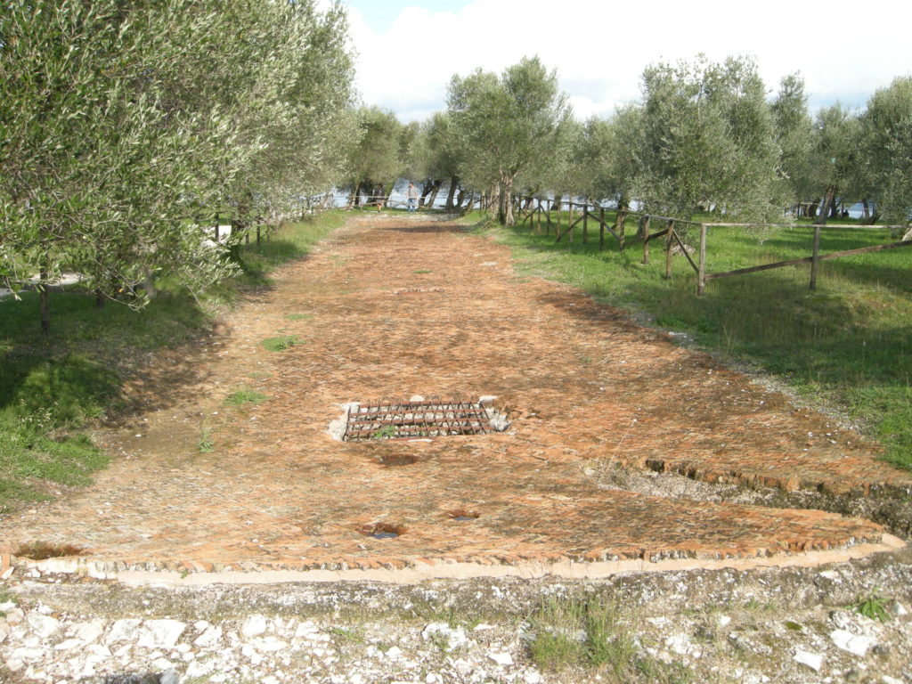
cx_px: 456
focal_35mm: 35
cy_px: 342
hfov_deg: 52.6
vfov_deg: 40.7
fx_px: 922
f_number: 4.8
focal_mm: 7.5
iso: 64
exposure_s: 1/183
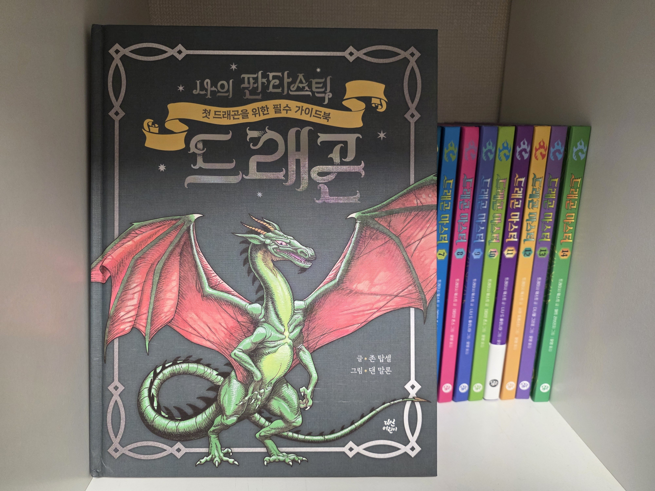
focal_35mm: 23
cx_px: 328
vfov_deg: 58.9
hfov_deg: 73.9
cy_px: 246
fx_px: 435
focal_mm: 6.25
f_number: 1.7
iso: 250
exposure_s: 1/120
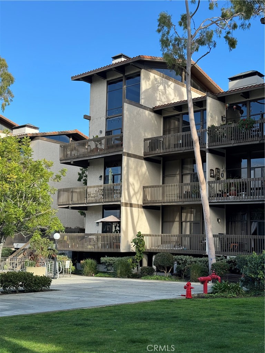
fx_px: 490
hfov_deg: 30.3
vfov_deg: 39.7
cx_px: 132
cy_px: 176
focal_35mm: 48
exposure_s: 1/1076
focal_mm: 6.86
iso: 64
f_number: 1.78
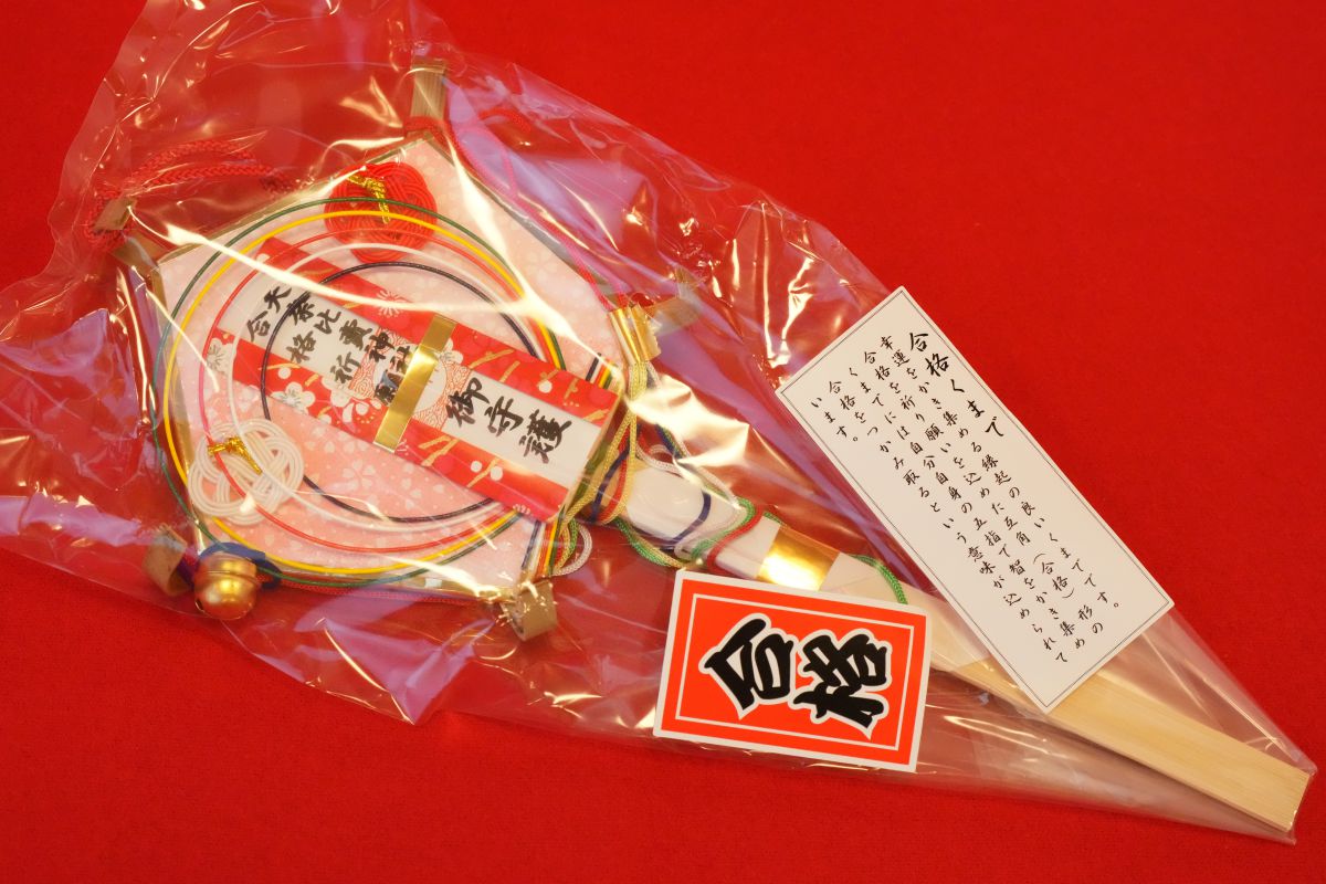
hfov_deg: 27.3
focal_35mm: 74
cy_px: 442
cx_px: 663
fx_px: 2725
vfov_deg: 18.4
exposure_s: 1/160
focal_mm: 74
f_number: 8
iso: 12800
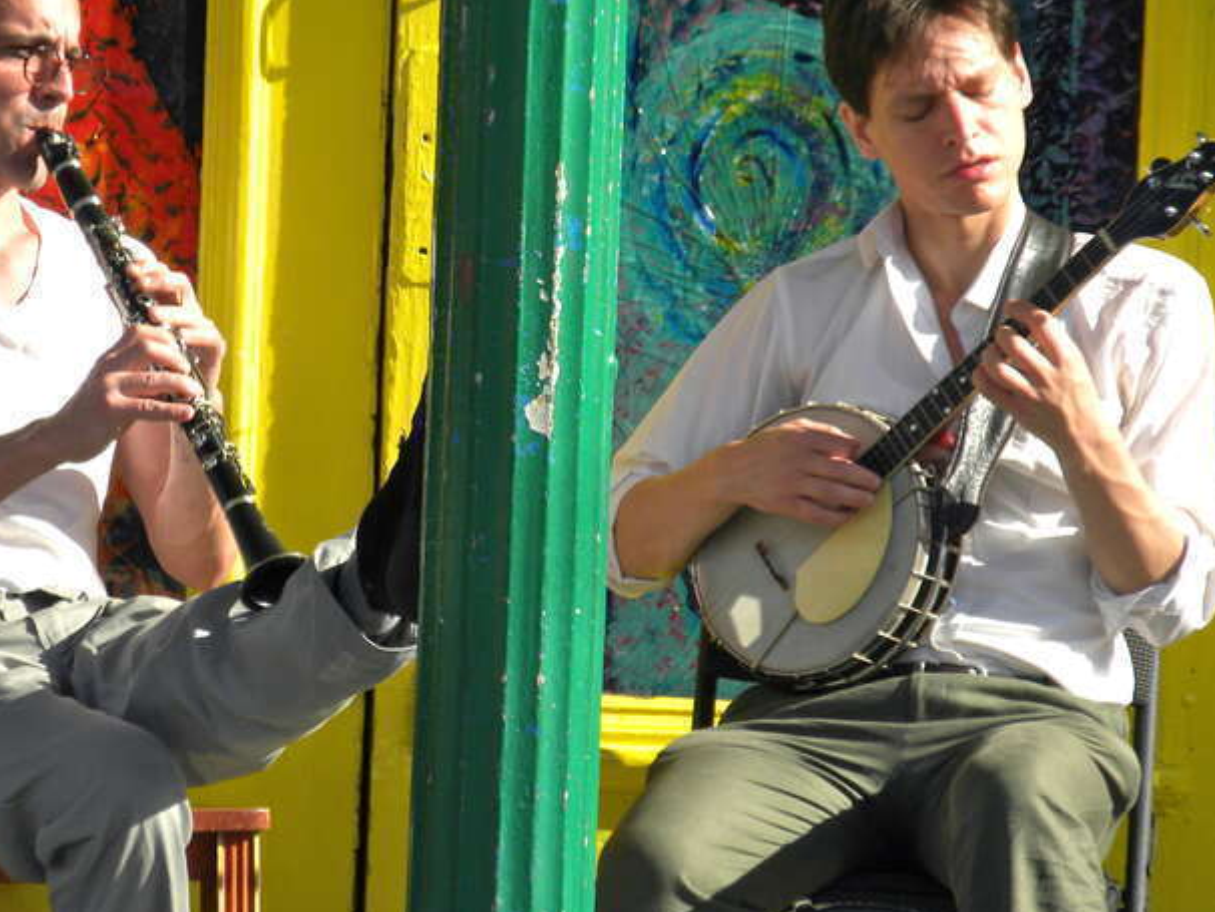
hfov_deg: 3.5
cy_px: 467
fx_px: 19699
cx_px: 491
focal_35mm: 561
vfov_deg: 2.7
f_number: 5
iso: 64
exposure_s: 1/273
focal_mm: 75.7
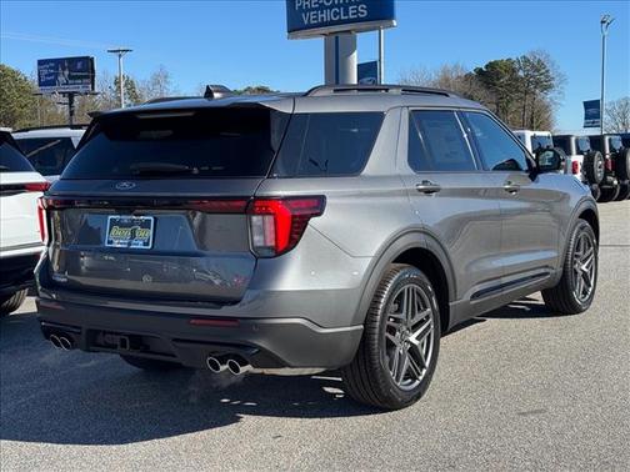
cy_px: 236
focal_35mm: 48
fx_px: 874
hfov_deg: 39.7
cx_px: 315
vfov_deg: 30.3
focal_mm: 6.76
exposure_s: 1/2611
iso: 64
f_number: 1.78
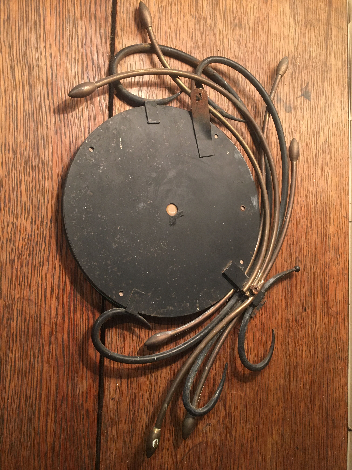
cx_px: 176
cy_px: 235
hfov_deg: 48.2
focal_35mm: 29
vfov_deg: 61.7
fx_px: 393
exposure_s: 1/33
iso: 200
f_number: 2.2
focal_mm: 4.15
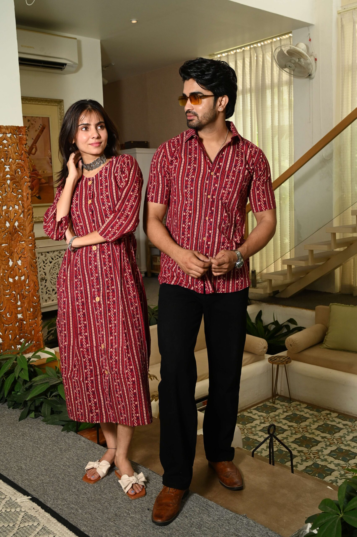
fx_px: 551
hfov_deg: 35.9
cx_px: 178
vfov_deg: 51.9
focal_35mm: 37
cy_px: 268
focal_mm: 37
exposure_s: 1/160
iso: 640
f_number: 7.1
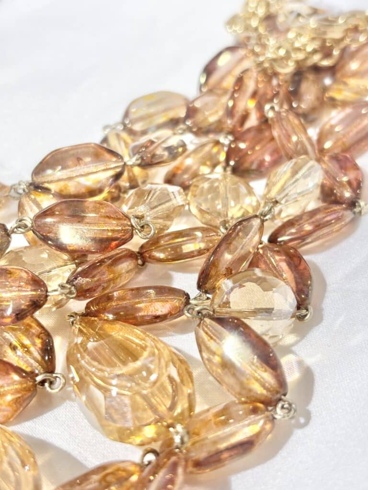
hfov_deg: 28.0
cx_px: 184
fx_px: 737
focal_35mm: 52
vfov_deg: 36.8
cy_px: 245
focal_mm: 5.96
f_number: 1.6
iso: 32
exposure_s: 1/100
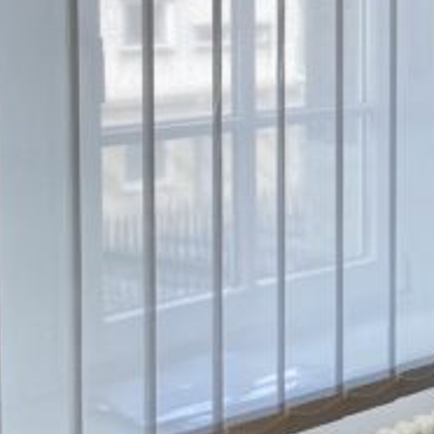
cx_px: 880
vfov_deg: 18.0
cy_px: 47
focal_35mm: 95
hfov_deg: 14.8
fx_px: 1348
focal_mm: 4.25
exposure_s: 1/100
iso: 125
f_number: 1.8
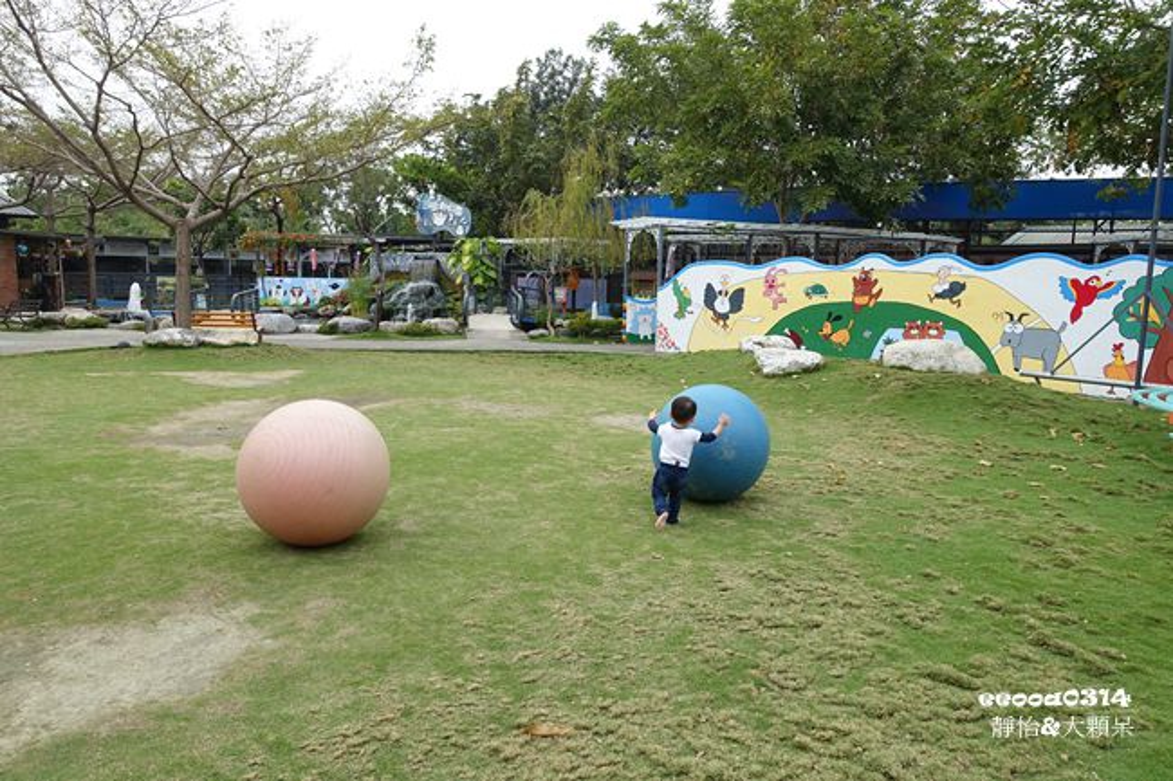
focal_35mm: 24
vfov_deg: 53.1
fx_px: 782
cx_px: 586
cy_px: 390
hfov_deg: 73.8
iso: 125
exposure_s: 1/160
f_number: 4
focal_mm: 8.8
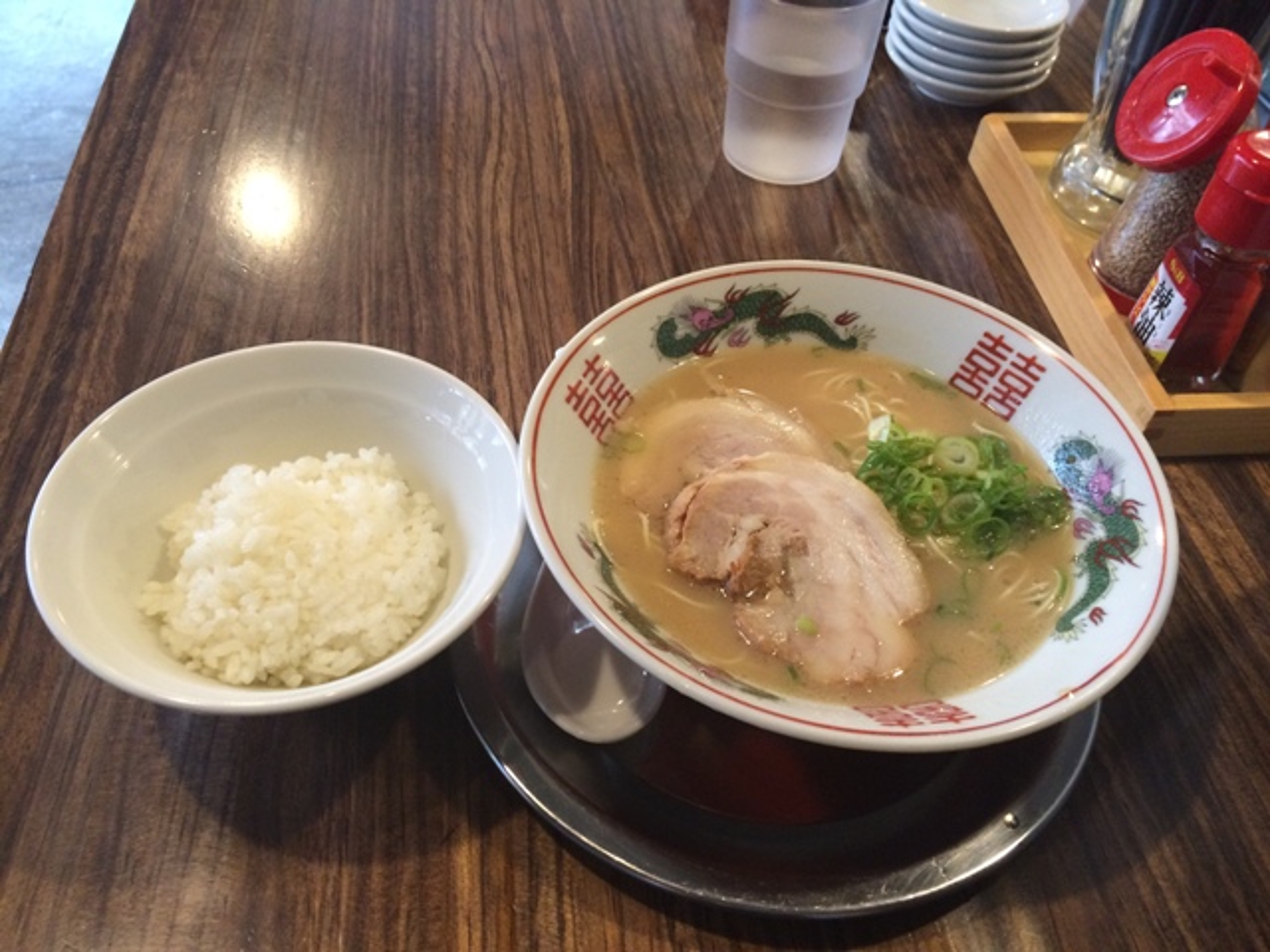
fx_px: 1064
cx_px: 635
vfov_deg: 48.2
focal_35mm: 29
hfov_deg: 61.7
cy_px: 476
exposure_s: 1/30
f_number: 2.2
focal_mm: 4.15
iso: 160
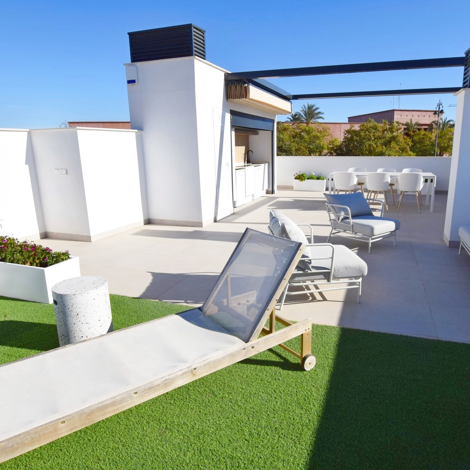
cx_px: 268
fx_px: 338
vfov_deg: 69.6
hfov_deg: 69.3
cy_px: 232
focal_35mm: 22
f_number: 11
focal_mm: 10
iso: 200
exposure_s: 1/500
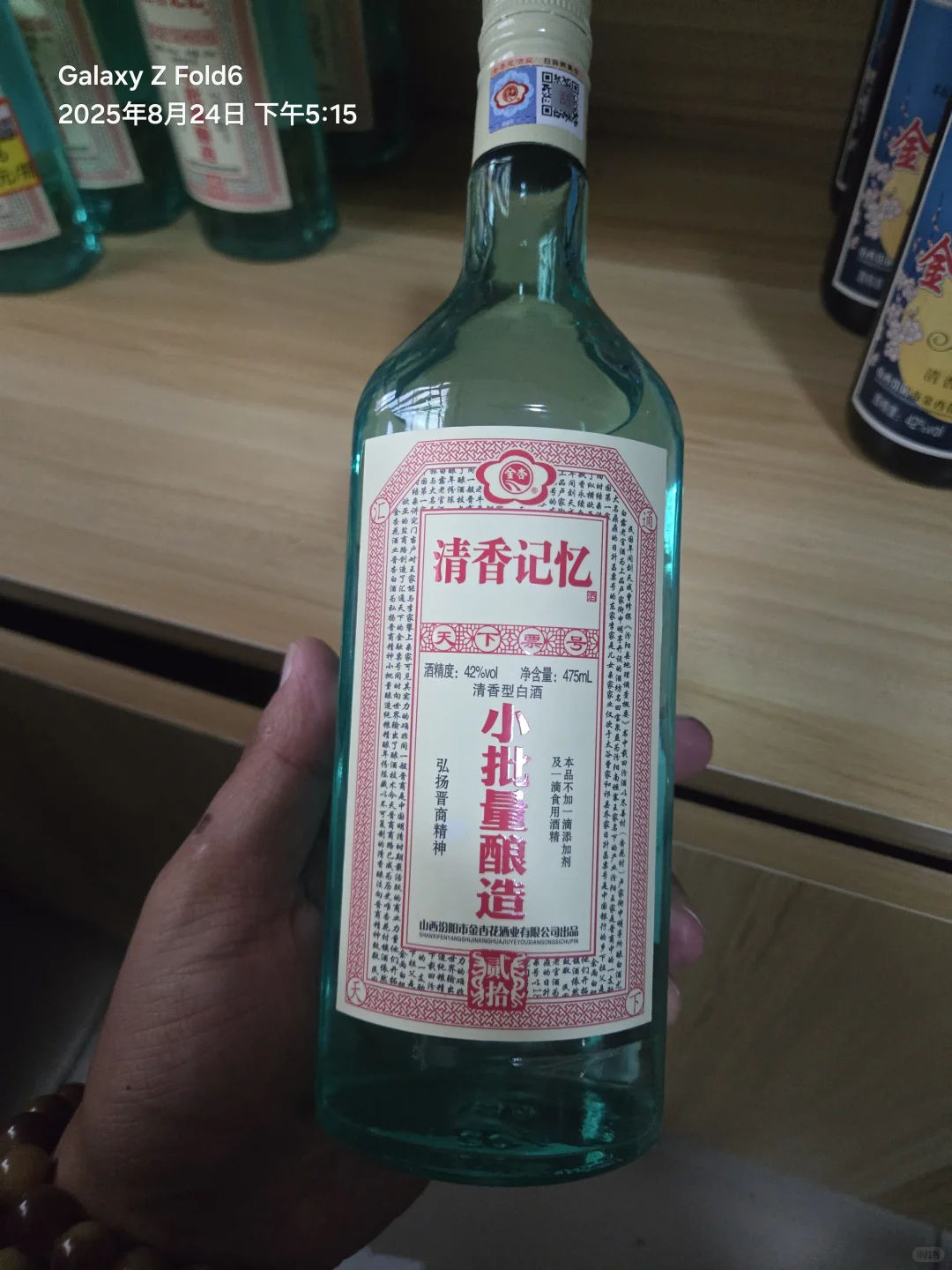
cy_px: 635
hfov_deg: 58.9
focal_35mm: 23
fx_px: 843
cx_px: 476
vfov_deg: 73.9
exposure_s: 1/100
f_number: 1.8
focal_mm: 5.4
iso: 1250
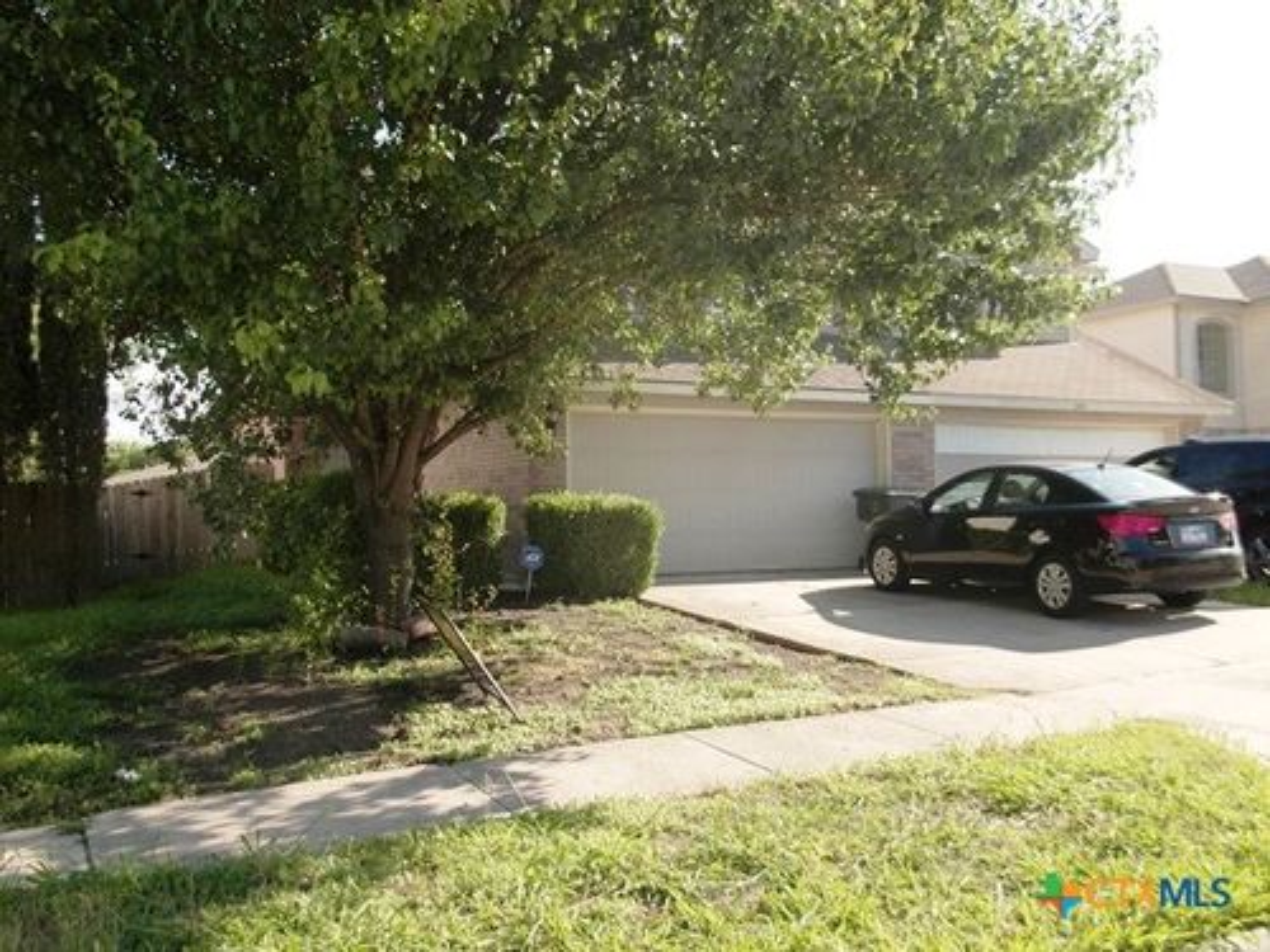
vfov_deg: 42.9
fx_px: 1211
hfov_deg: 55.4
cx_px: 635
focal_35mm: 33
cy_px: 476
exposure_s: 1/500
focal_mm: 5.9
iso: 80
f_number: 3.3
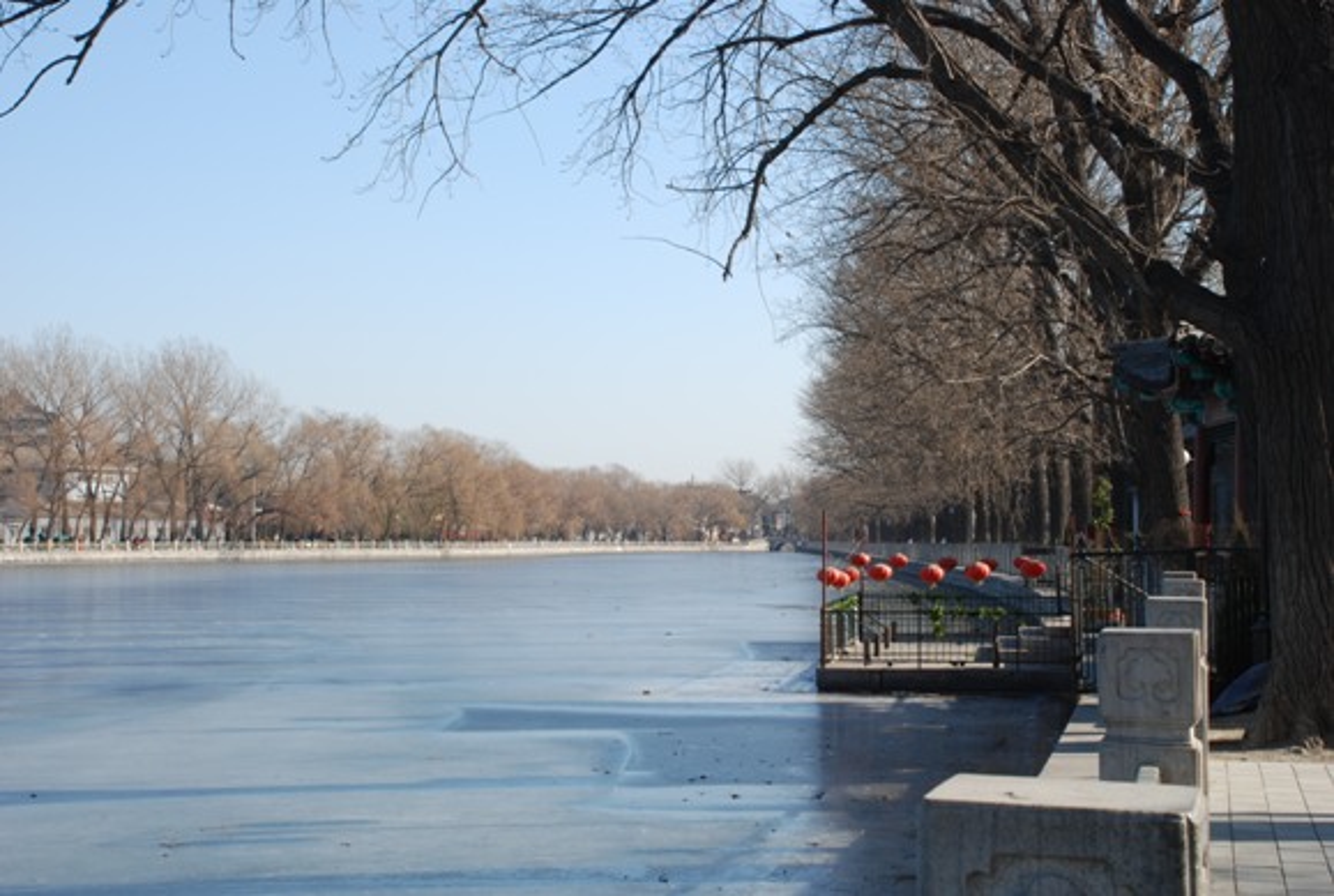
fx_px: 2117
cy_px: 448
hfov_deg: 35.0
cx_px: 667
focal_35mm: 57
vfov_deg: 23.9
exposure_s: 1/25
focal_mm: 38
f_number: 16
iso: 100
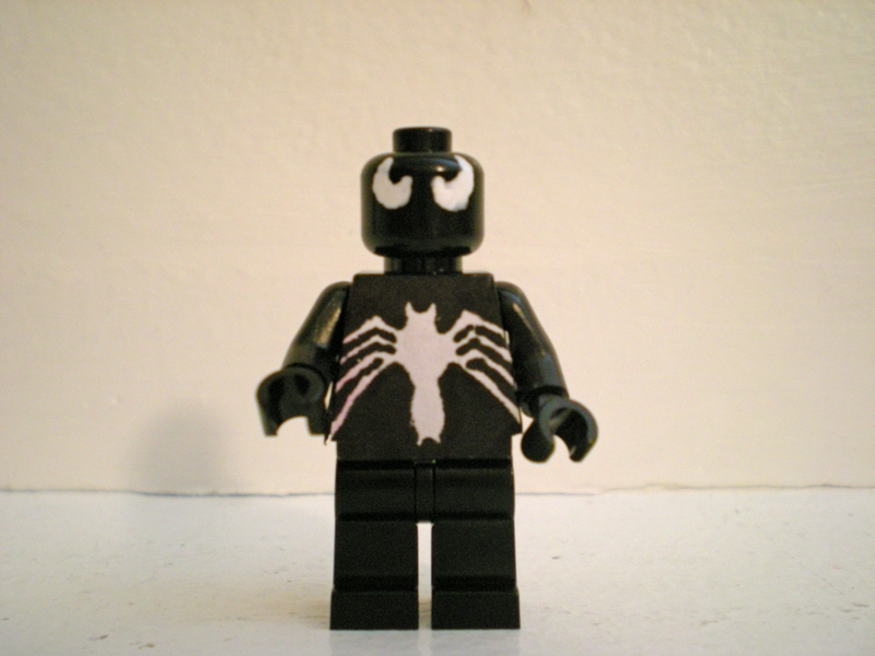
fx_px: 961
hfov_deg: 49.0
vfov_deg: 37.7
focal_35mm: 38
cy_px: 328
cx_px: 438
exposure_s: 1/8
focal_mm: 6.3
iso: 317
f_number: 3.1
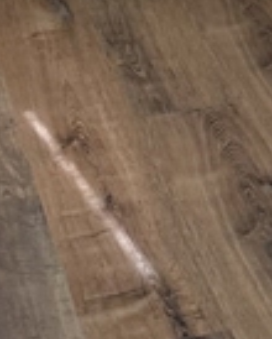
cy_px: -324
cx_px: 223
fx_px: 1315
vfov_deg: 12.9
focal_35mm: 131
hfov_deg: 11.8
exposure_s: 1/120
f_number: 1.78
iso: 250
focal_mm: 6.76
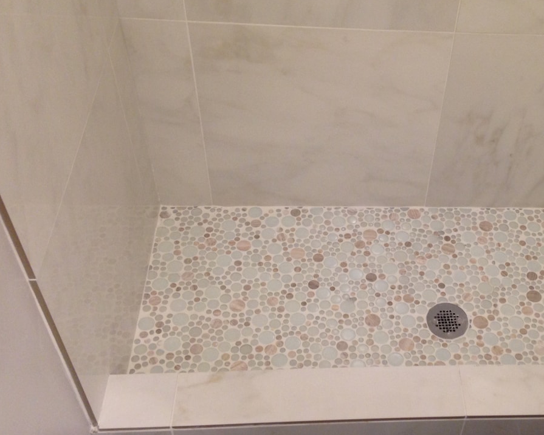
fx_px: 773
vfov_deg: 31.5
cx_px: 395
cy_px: 219
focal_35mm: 48
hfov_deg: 38.0
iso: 100
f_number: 2.4
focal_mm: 4.12
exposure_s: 1/20
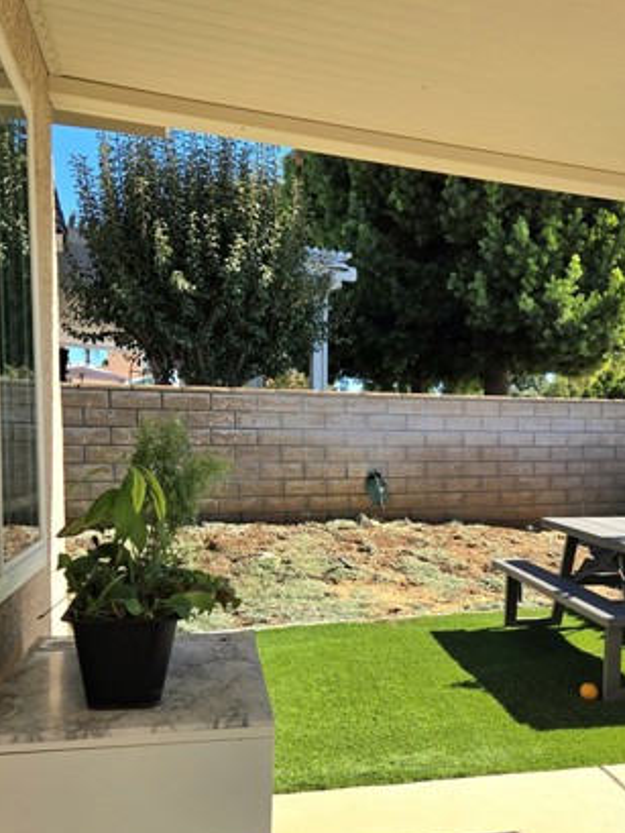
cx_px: 438
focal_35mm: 36
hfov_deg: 39.0
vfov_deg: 50.7
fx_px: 866
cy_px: 534
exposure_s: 1/1111
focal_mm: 5.4
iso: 25
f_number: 1.8
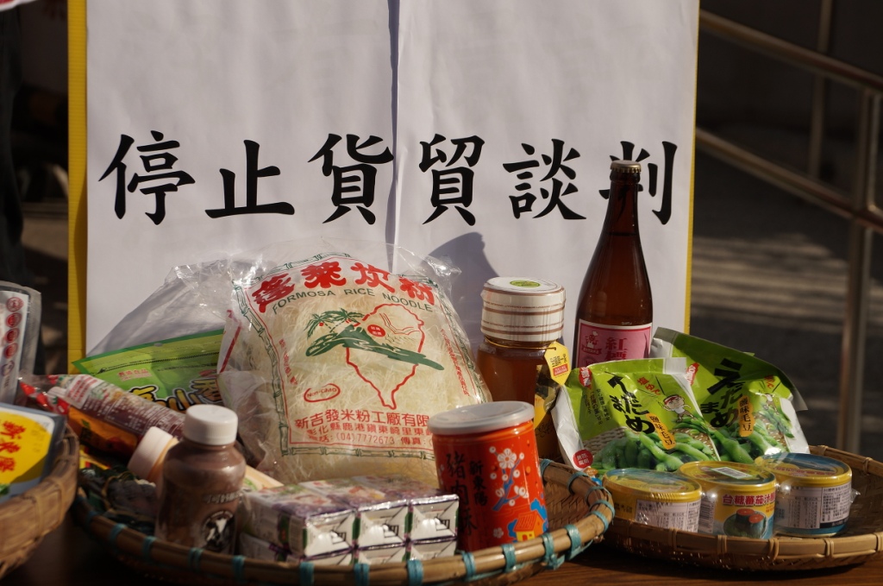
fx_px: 2938
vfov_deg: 11.4
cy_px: 293
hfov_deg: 17.1
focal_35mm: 120
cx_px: 442
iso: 100
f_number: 5.6
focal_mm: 80
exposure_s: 1/1250
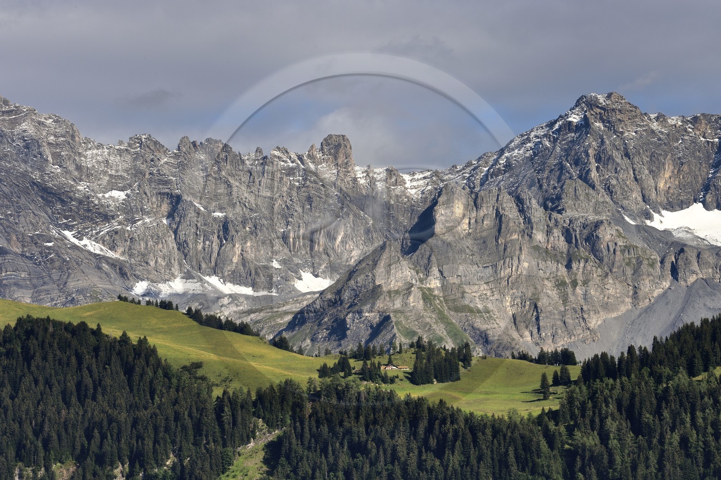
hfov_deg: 10.3
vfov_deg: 6.9
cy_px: 240
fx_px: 4002
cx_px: 360
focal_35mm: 200
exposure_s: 1/250
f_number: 14
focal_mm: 200
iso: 200
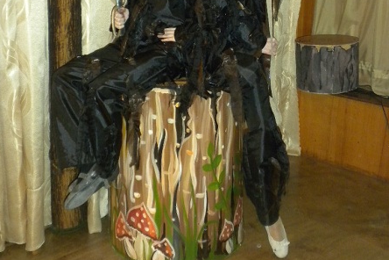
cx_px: 194
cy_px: 27
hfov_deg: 38.2
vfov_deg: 25.2
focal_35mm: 52
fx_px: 562
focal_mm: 6.6
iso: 400
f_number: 3.5
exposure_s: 1/30
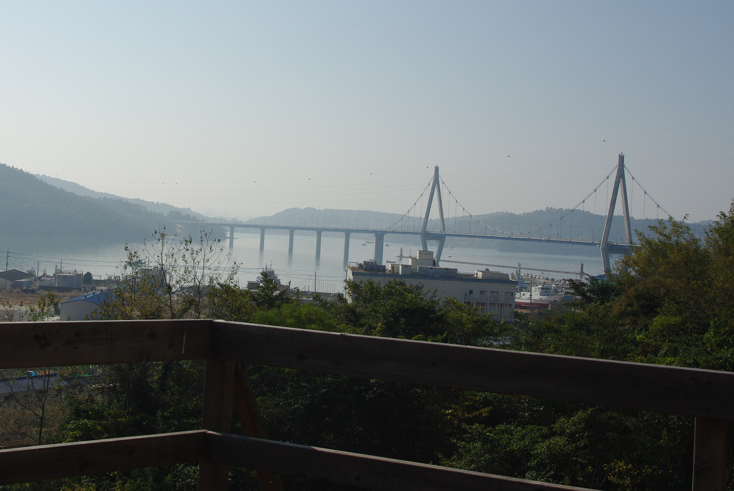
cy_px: 189
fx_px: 1021
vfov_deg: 27.0
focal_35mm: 50
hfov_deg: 39.4
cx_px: 300
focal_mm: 26.25
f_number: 9.5
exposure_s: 1/750
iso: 200
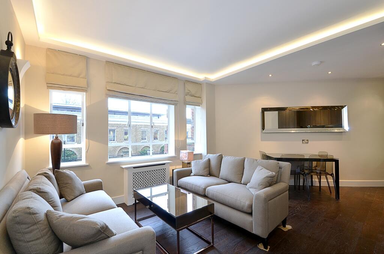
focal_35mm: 15
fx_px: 160
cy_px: 127
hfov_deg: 100.5
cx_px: 192
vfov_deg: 77.1
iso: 200
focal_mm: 10
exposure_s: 1/1.6
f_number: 10
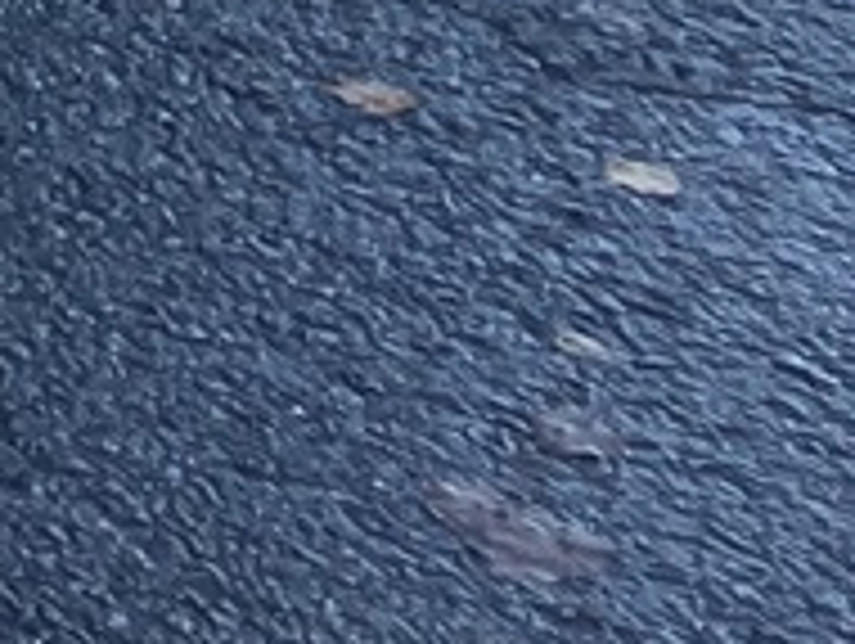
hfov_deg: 7.6
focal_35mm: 197
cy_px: -1410
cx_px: -2349
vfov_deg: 6.7
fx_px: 4872
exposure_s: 1/479
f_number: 1.6
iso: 32
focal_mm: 4.2
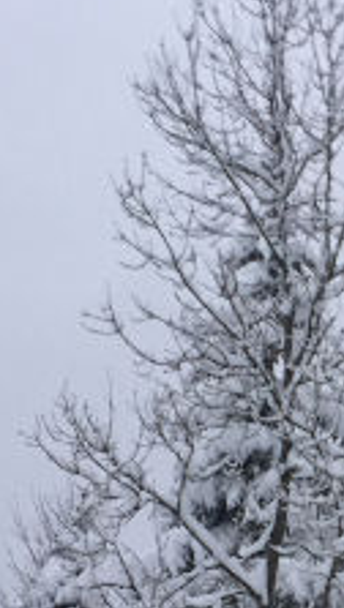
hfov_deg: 12.7
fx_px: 1487
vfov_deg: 22.8
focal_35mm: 92
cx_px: 483
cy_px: 491
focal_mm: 4.15
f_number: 2.2
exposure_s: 1/33
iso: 125
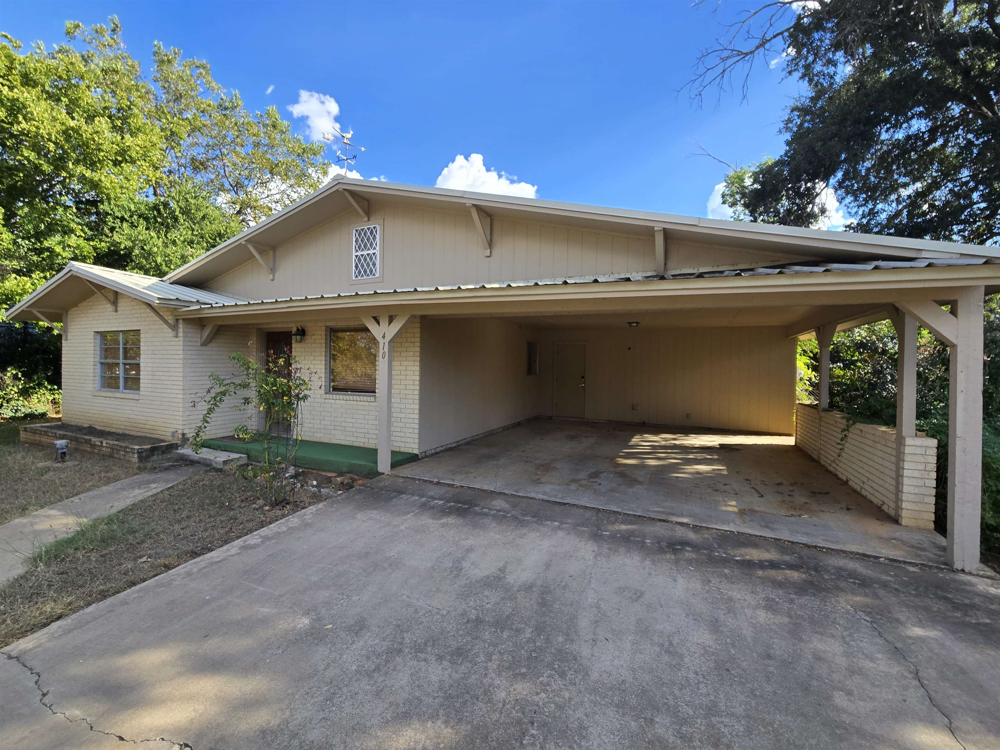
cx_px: 500
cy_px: 375
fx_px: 376
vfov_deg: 89.9
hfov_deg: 106.2
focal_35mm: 13
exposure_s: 1/694
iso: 50
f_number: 2.2
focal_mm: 2.2
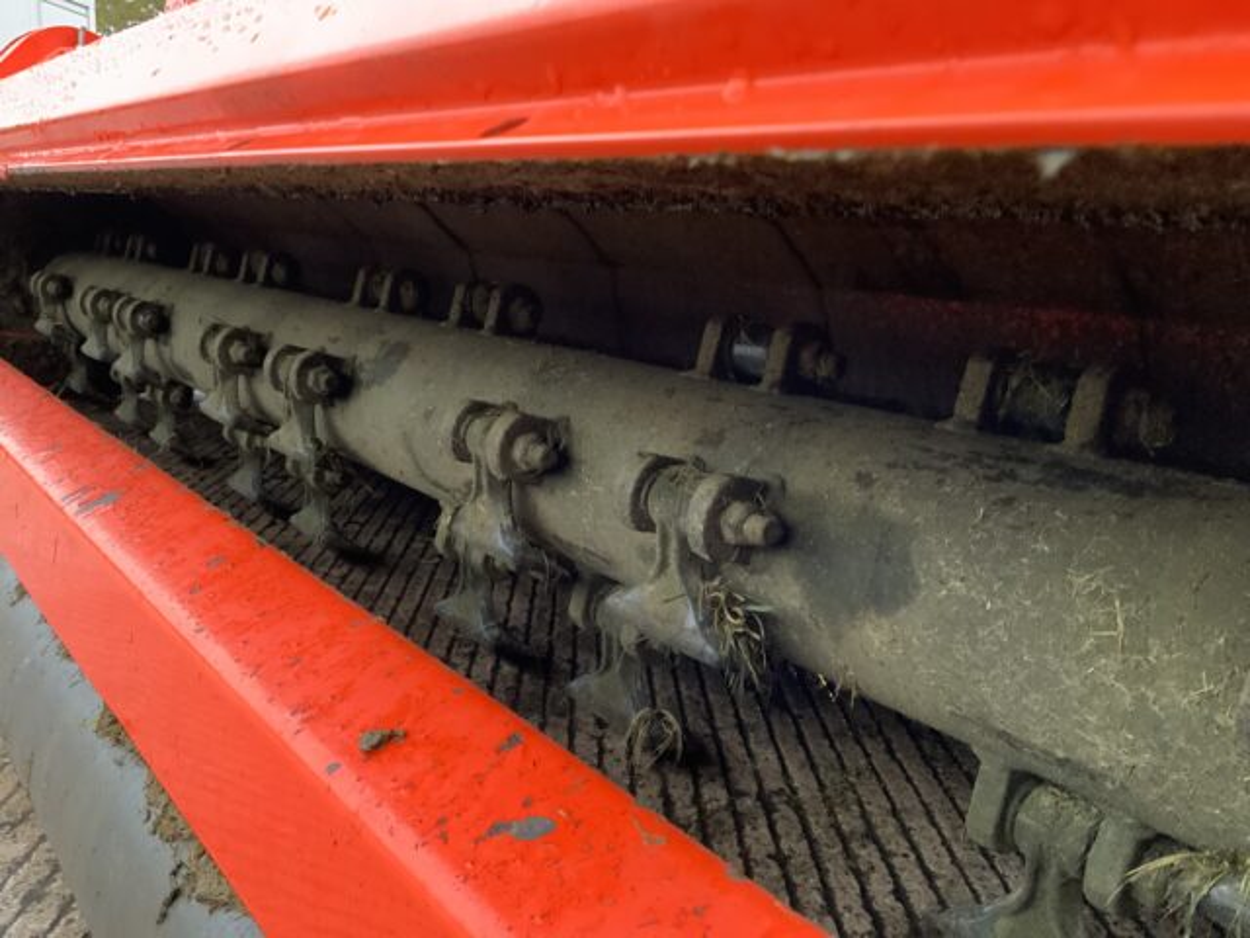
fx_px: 1047
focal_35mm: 29
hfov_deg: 61.7
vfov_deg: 48.2
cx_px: 625
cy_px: 469
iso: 200
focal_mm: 3
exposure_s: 1/40
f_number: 1.8
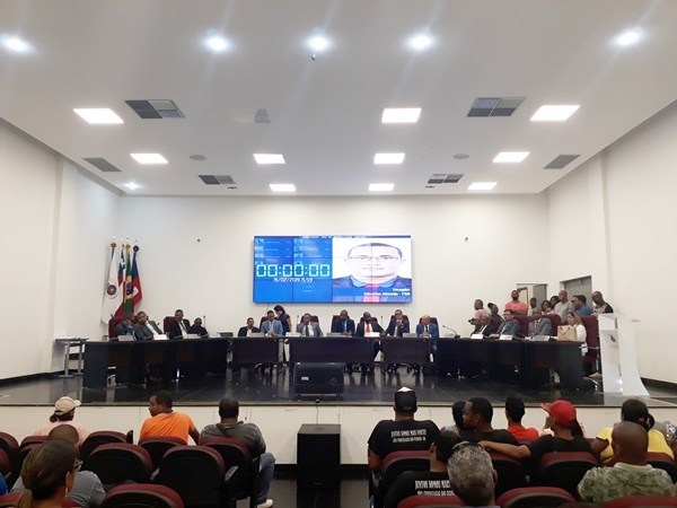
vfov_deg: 51.4
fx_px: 528
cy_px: 254
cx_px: 338
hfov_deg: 65.3
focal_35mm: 27
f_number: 1.9
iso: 64
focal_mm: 3.6
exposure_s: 1/30
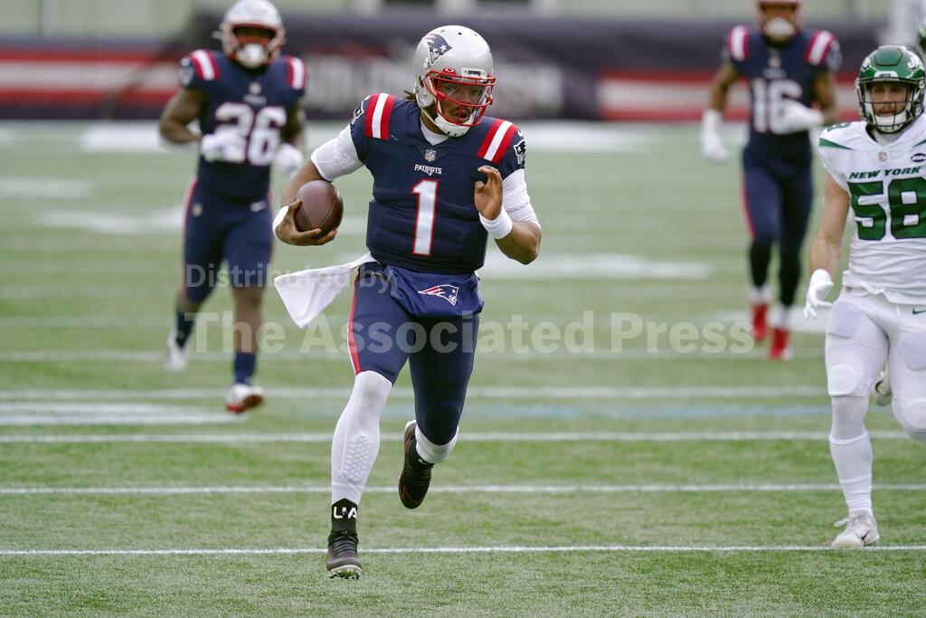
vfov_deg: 2.5
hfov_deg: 3.7
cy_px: 309
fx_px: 14405
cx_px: 463
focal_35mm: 560
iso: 640
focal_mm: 560
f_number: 4
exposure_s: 1/1600
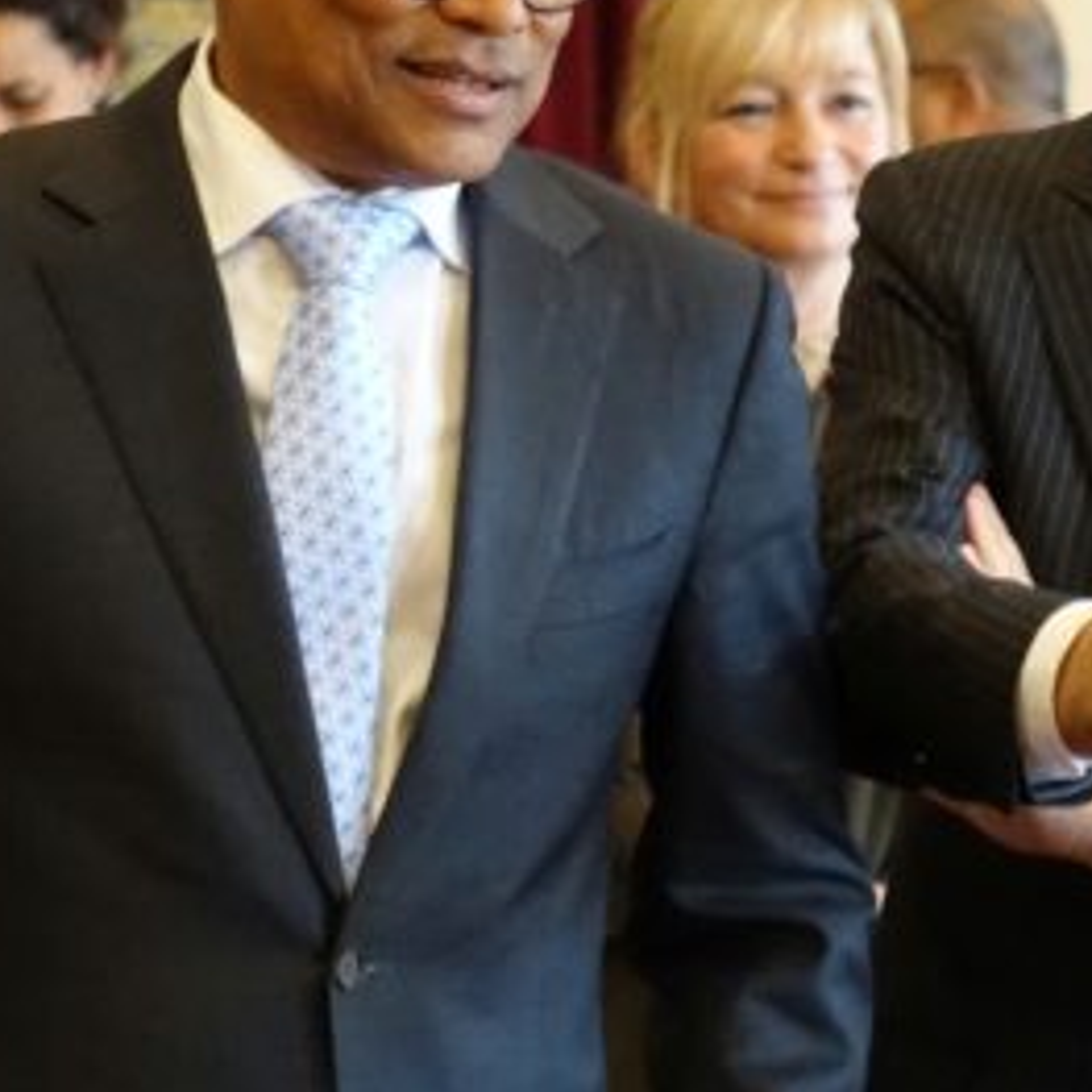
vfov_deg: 6.6
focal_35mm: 265
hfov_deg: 6.6
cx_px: 706
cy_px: 303
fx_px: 9458
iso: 2000
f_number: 2.8
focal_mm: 41.83
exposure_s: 1/200
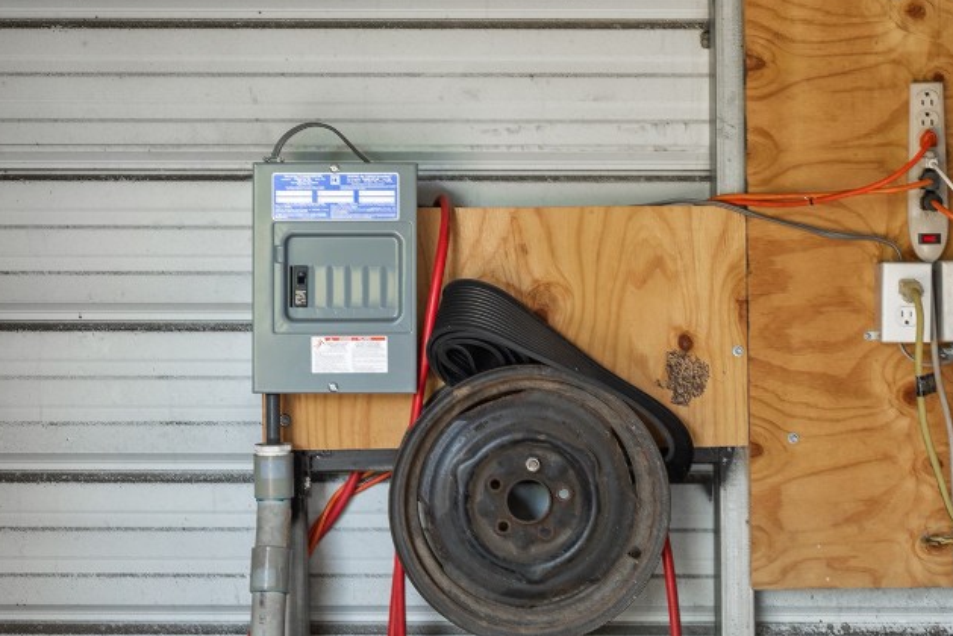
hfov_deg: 31.4
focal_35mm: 64
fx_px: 1695
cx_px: 464
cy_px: 248
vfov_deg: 21.2
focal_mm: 35
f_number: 5.6
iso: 320
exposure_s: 1/4
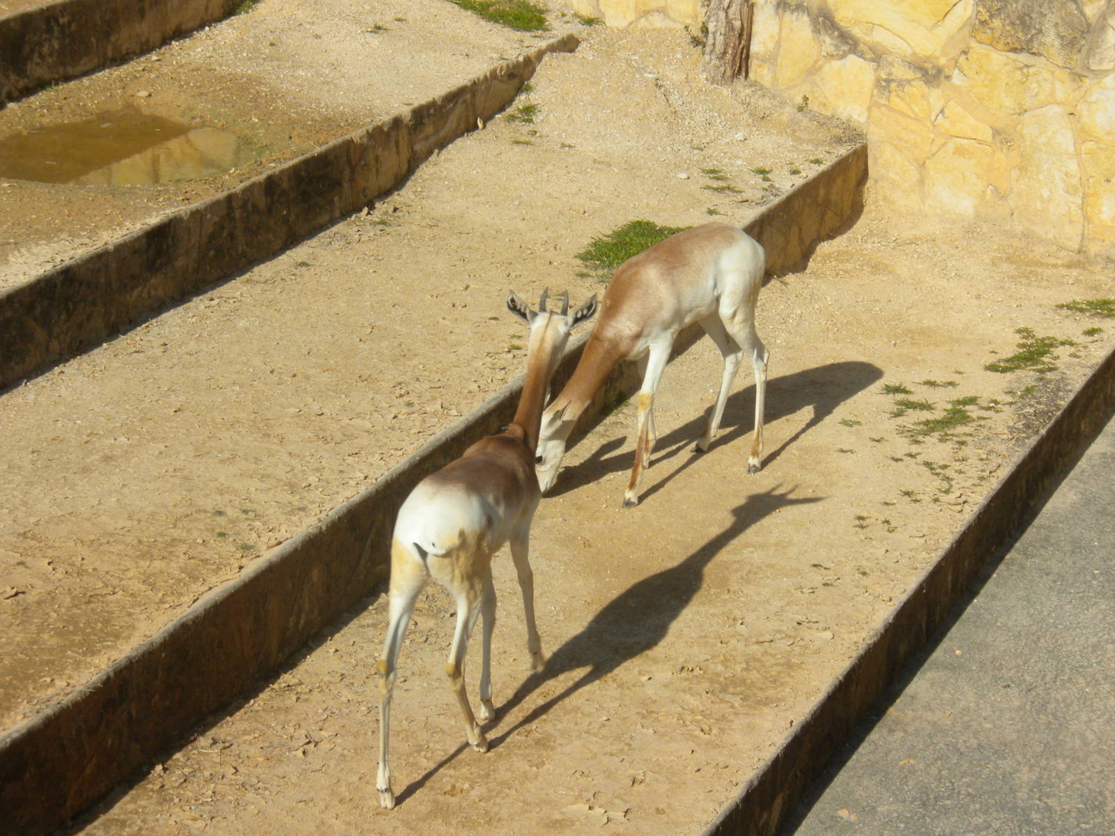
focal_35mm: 100
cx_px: 558
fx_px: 3221
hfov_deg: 19.6
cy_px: 418
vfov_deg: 14.8
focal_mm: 17.7
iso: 64
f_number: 14
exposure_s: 1/102
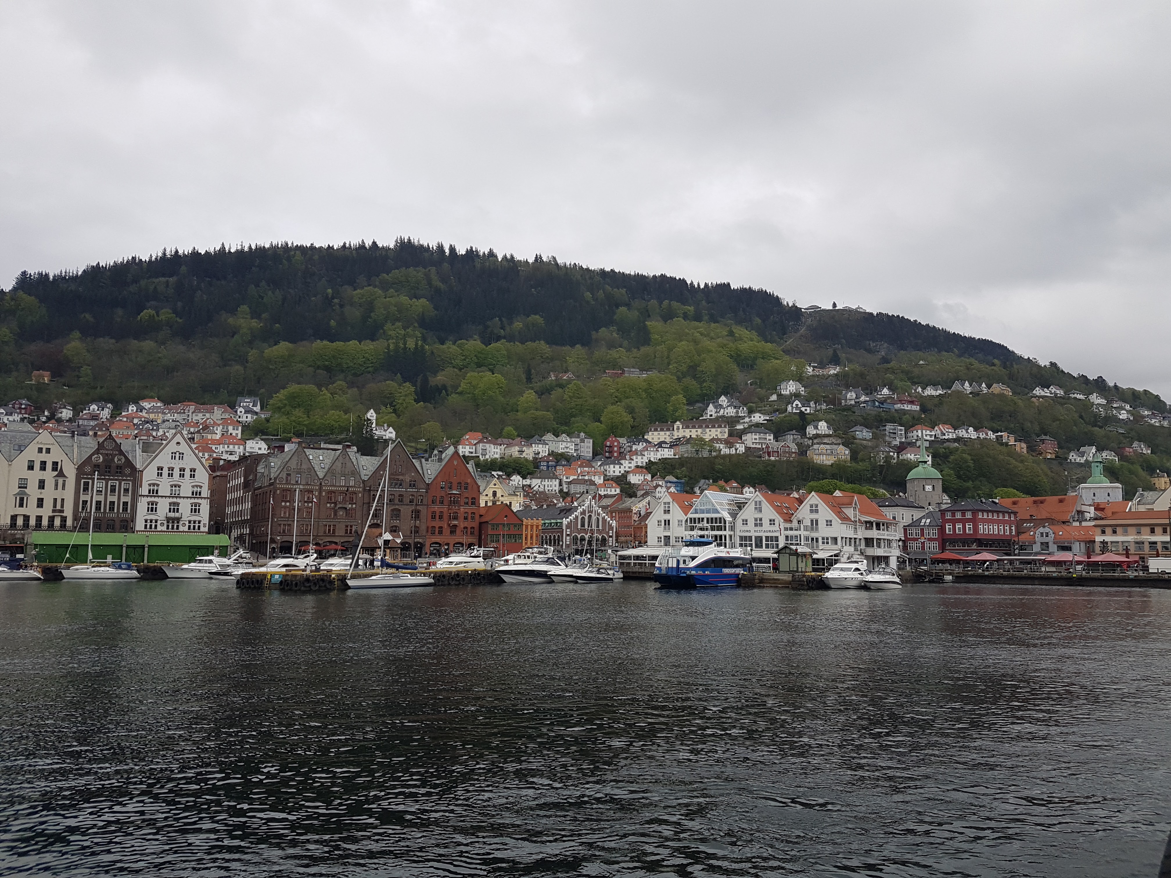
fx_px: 880
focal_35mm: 26
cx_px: 586
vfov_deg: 53.1
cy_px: 439
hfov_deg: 67.3
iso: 40
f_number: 1.7
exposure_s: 1/766
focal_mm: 4.2
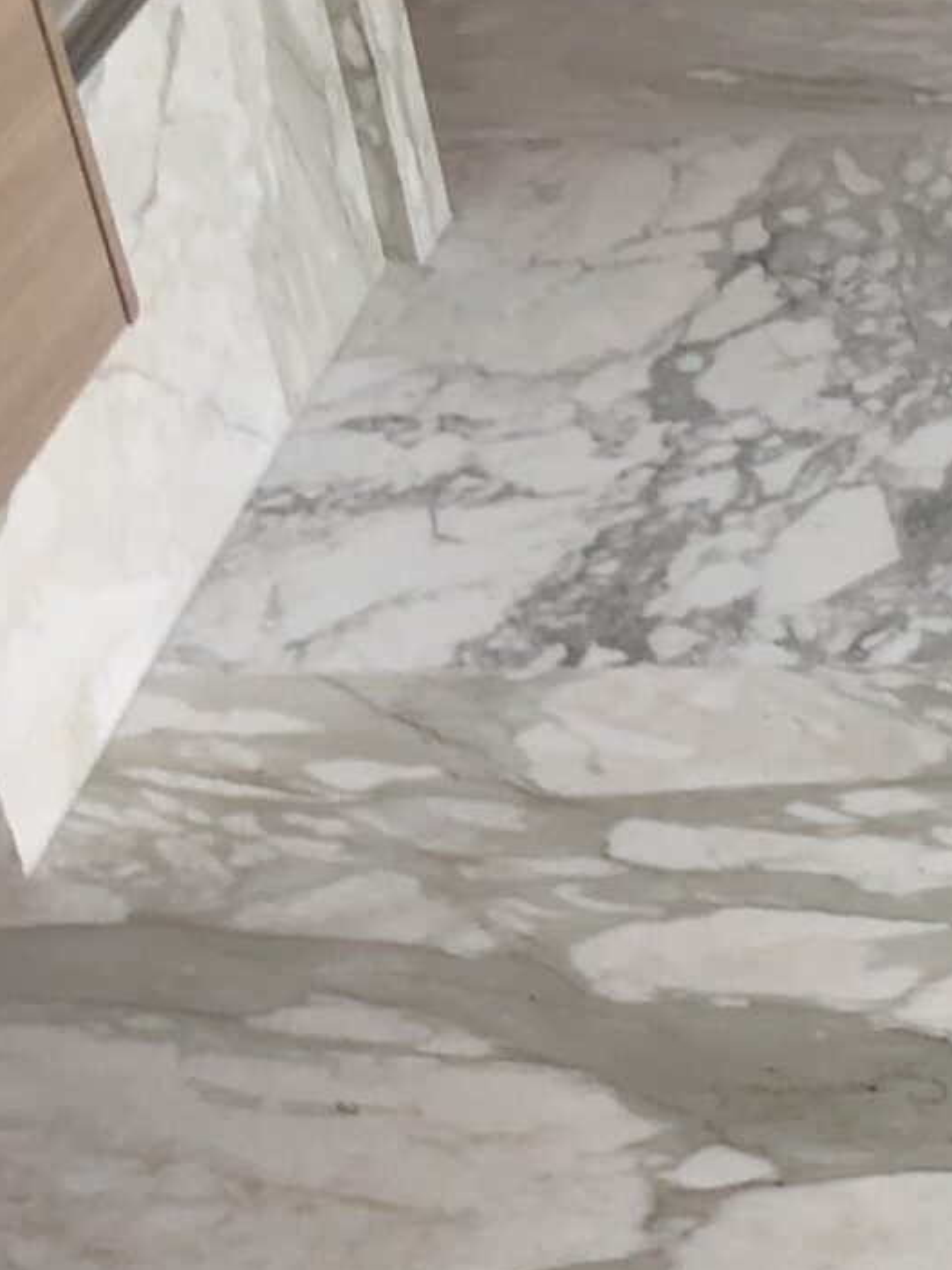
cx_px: 1727
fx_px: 3741
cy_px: 1337
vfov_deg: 18.6
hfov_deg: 13.1
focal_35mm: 102
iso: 25
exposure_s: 1/150
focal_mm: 3.99
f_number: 1.8
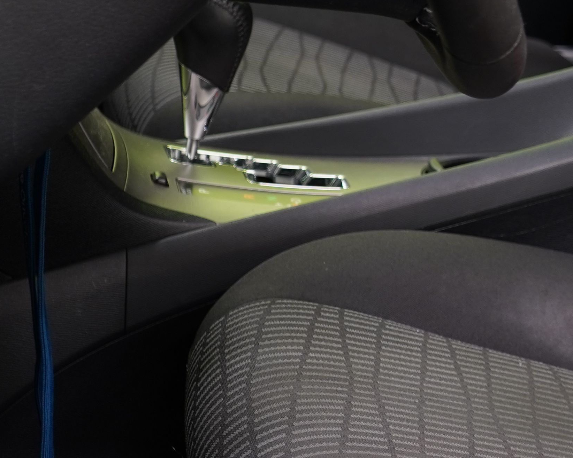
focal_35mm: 113
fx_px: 1917
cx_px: 787
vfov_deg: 13.5
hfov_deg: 16.0
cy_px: 47
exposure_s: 1/10
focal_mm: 33
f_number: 4.5
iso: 400
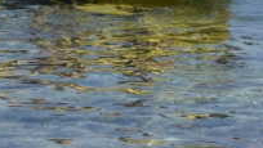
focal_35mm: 435
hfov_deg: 5.0
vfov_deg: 2.8
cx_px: -12
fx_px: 3033
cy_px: -51
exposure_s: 1/640
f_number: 8
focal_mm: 55
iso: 200
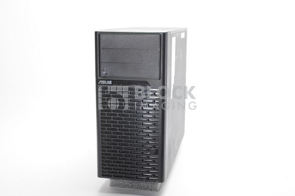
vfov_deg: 26.9
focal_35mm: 50
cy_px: 98
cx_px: 148
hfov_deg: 39.6
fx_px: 409
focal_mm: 50
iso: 320
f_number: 13
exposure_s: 1/125
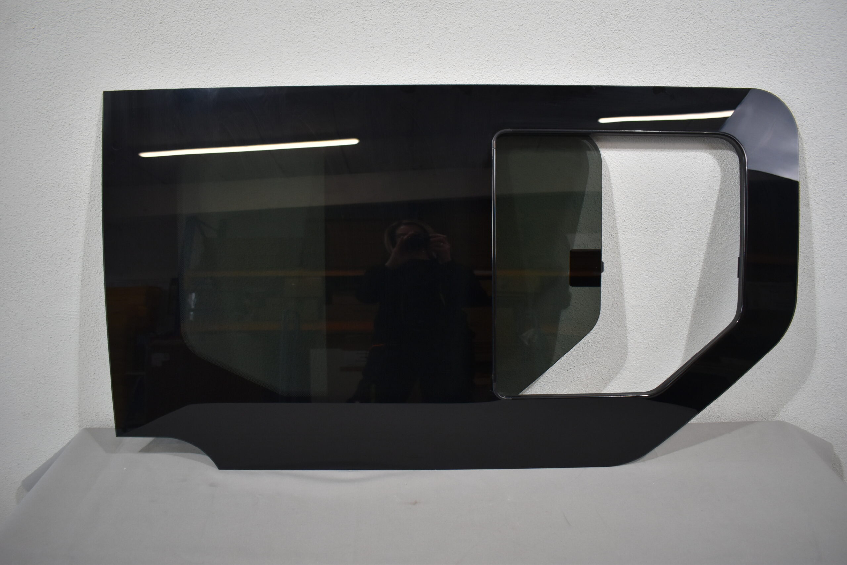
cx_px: 424
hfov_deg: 67.4
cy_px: 282
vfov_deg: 47.9
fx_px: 635
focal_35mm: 27
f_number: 3.5
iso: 720
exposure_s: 1/250
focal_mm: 18
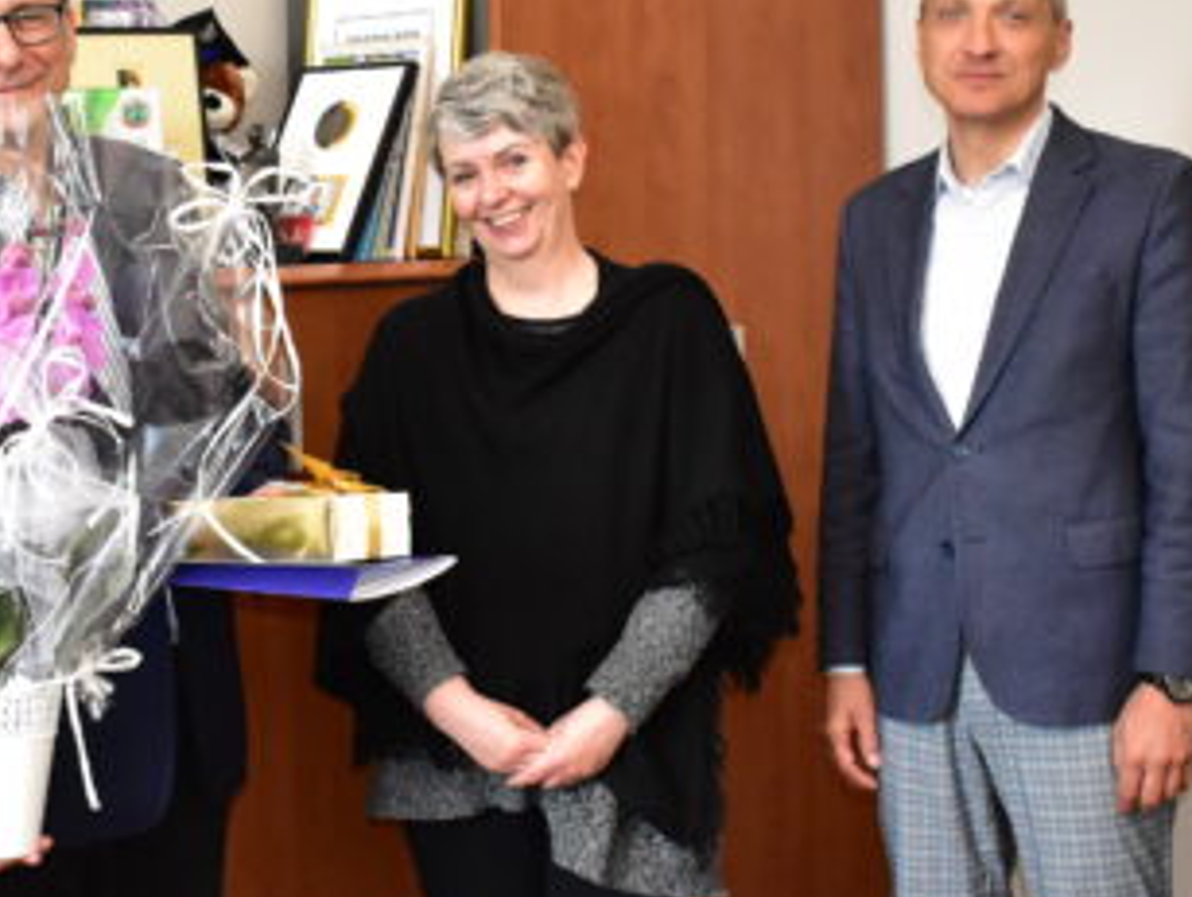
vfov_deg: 19.6
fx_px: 2589
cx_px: 287
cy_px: 330
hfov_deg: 25.6
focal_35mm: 75
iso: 3200
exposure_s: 1/320
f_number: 4
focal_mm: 23
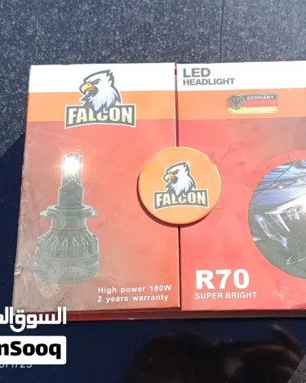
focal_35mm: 46
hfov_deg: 32.6
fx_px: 521
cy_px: 190
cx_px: 188
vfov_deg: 40.3
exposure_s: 1/243
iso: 50
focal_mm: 4.71
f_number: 1.7
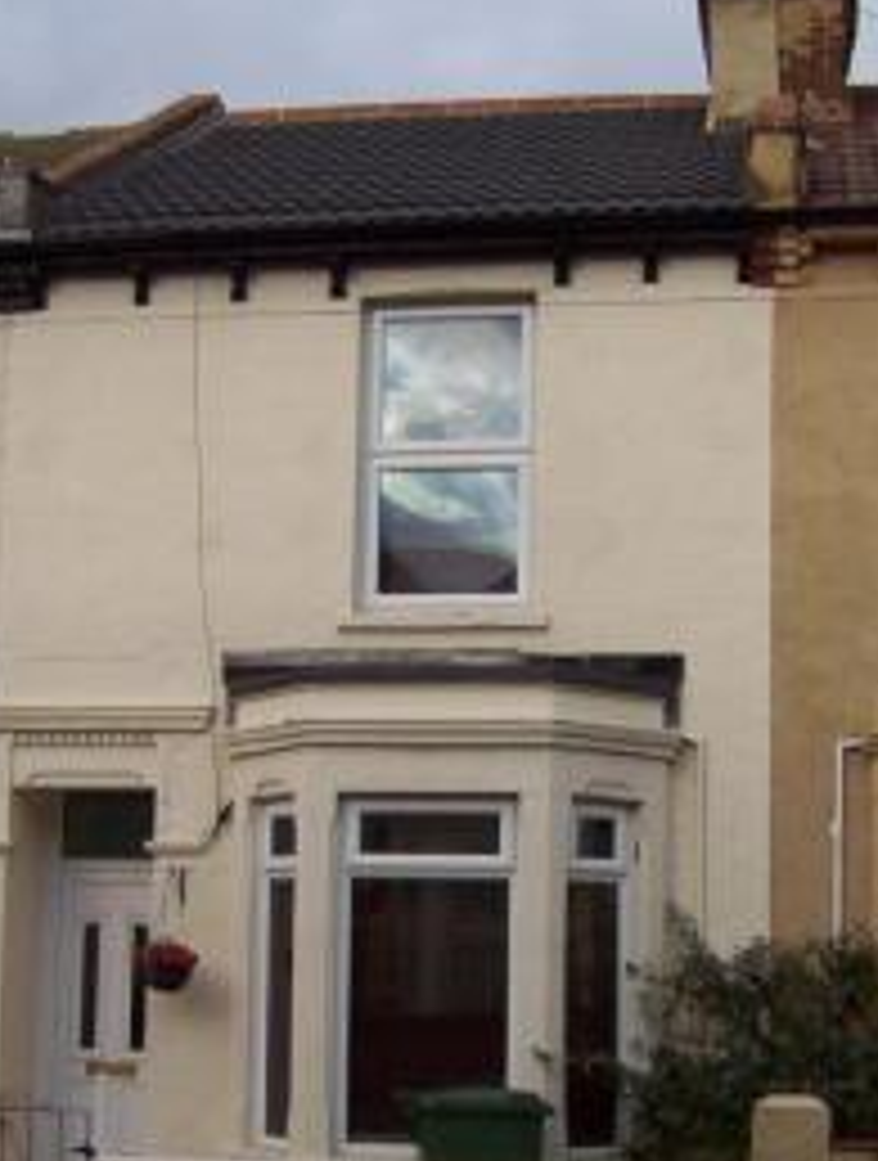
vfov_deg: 31.4
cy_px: 745
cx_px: 432
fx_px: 2053
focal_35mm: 61
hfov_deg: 24.1
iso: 100
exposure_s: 1/351
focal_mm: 5.54
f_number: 5.24
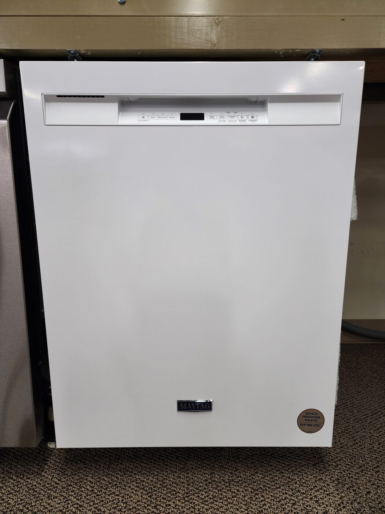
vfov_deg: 73.9
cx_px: 192
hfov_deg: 58.9
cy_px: 257
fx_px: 341
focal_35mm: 23
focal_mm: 6.4
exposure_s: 1/120
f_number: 1.8
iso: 500
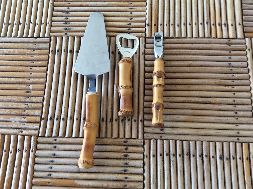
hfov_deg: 56.9
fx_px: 234
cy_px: 94
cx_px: 126
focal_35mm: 32
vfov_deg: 44.1
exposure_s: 1/25
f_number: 2.4
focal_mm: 3.3
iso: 32
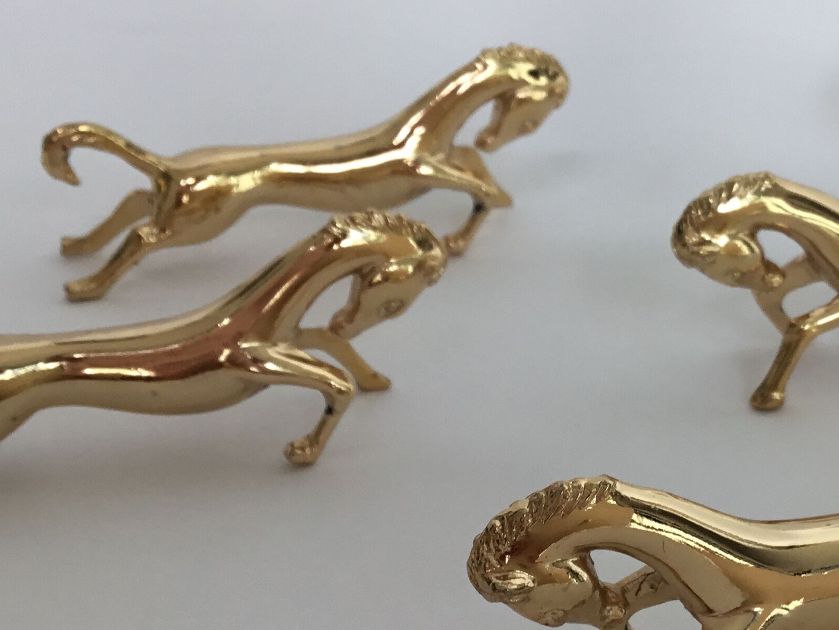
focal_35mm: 63
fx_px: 1527
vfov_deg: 23.2
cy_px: 432
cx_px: 587
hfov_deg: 30.4
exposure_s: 1/100
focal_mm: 3.3
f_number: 2.4
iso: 40
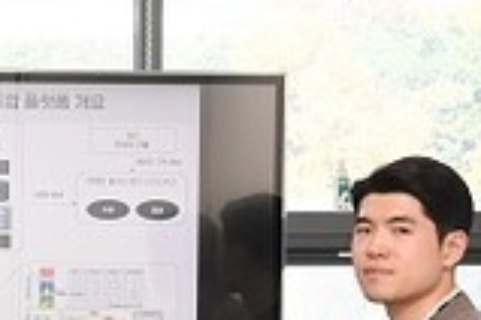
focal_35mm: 158
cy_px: 409
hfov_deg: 12.8
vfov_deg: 8.6
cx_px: -27
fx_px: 2111
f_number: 9
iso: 1000
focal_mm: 28
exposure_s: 1/60
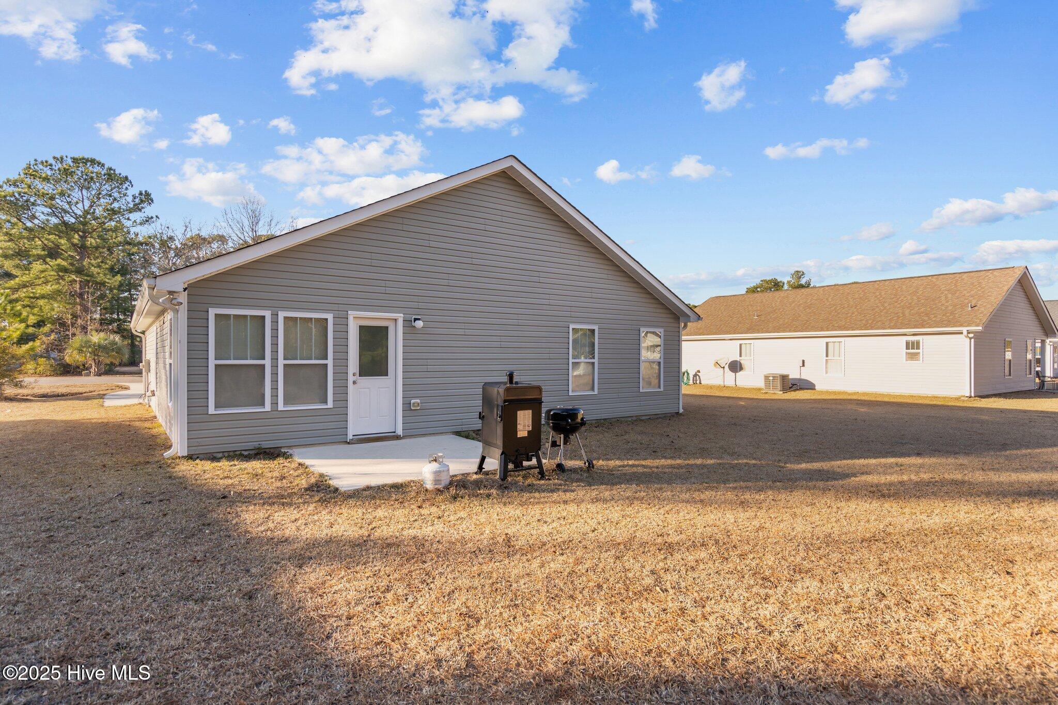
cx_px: 529
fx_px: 529
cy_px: 352
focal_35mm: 18
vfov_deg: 67.4
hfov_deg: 90.0
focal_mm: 18
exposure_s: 1/1000
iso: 250
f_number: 4
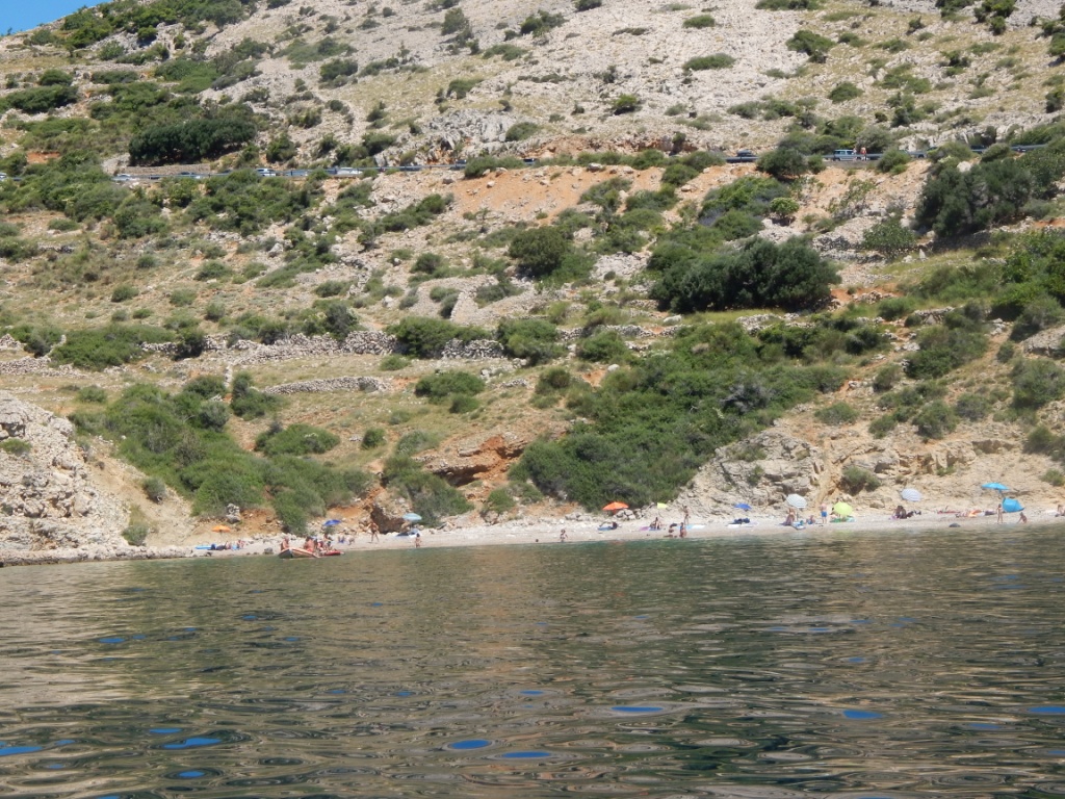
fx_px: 2307
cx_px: 532
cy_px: 400
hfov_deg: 26.0
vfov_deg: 19.6
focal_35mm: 75
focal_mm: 13.5
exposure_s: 1/1000
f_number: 4.2
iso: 125
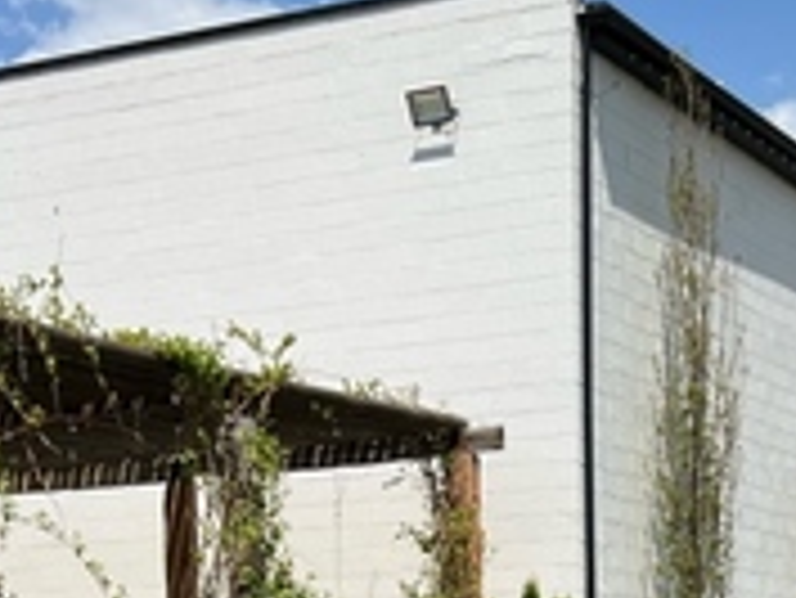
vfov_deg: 14.8
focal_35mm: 88
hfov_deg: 21.9
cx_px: 657
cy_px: 1057
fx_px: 2025
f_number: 1.5
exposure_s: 1/4630
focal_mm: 5.7
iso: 50
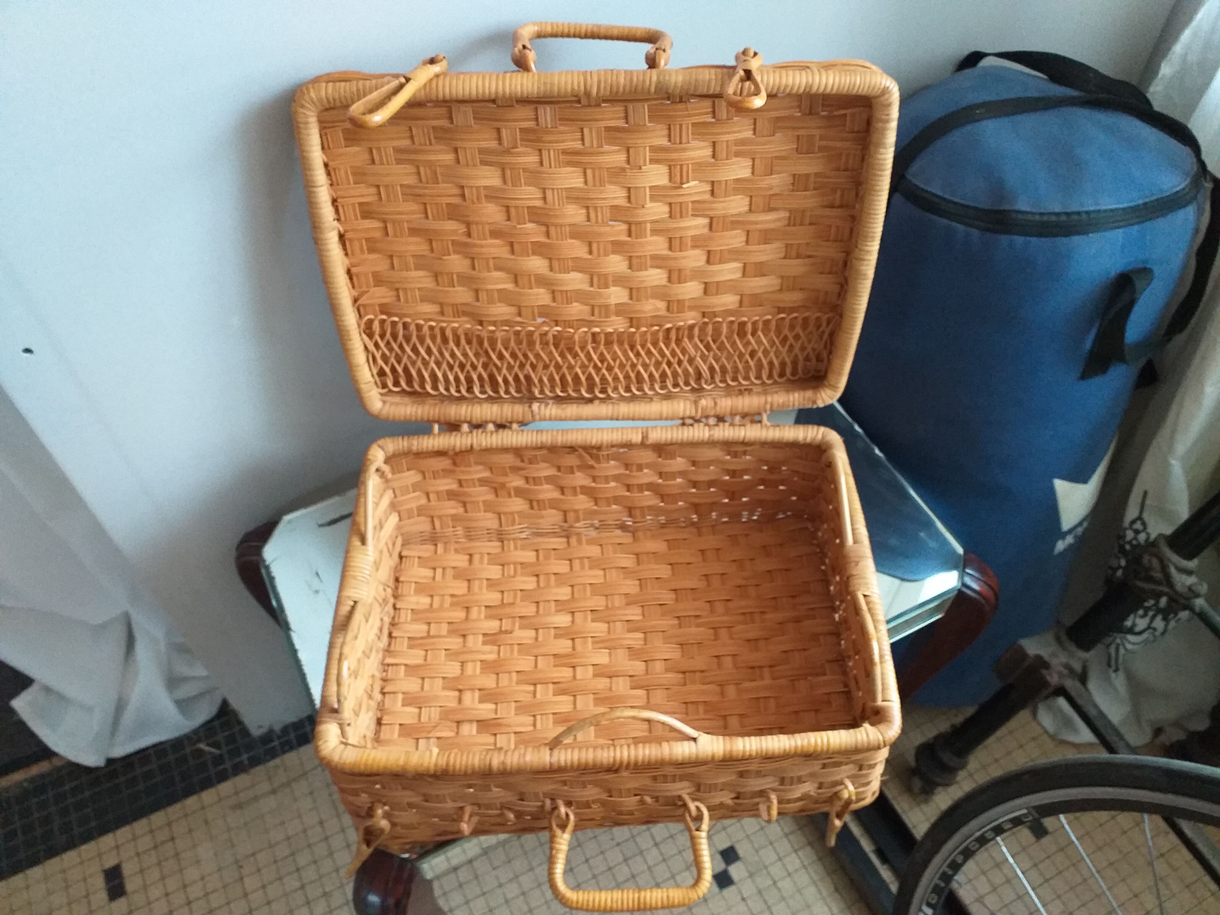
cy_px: 458
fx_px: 952
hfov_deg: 65.3
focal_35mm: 27
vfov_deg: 51.4
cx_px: 610
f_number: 1.9
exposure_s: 1/25
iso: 250
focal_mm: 3.6
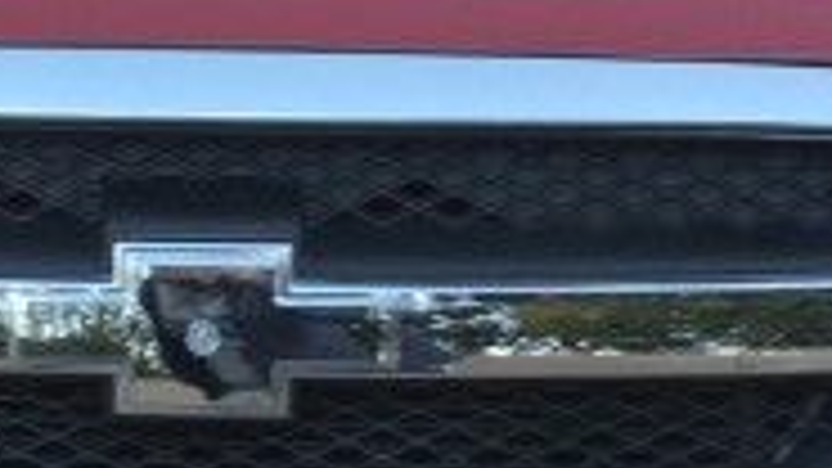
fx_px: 3860
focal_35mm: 175
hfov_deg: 12.2
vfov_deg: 6.9
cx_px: 40
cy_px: -76
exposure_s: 1/60
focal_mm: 4.15
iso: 32
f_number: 2.2
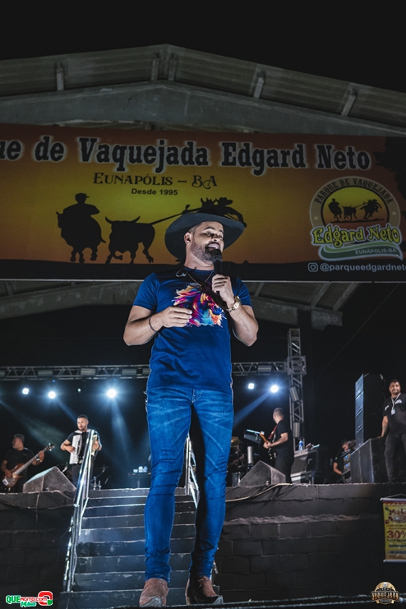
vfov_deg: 53.1
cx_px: 203
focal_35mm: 36
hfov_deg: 36.9
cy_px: 304
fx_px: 609
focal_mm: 24
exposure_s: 1/500
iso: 2500
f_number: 2.5
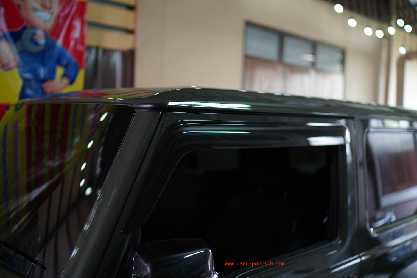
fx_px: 405
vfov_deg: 37.9
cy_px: 139
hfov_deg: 54.4
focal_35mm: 35
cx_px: 208
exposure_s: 1/40
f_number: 1.4
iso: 160
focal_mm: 35
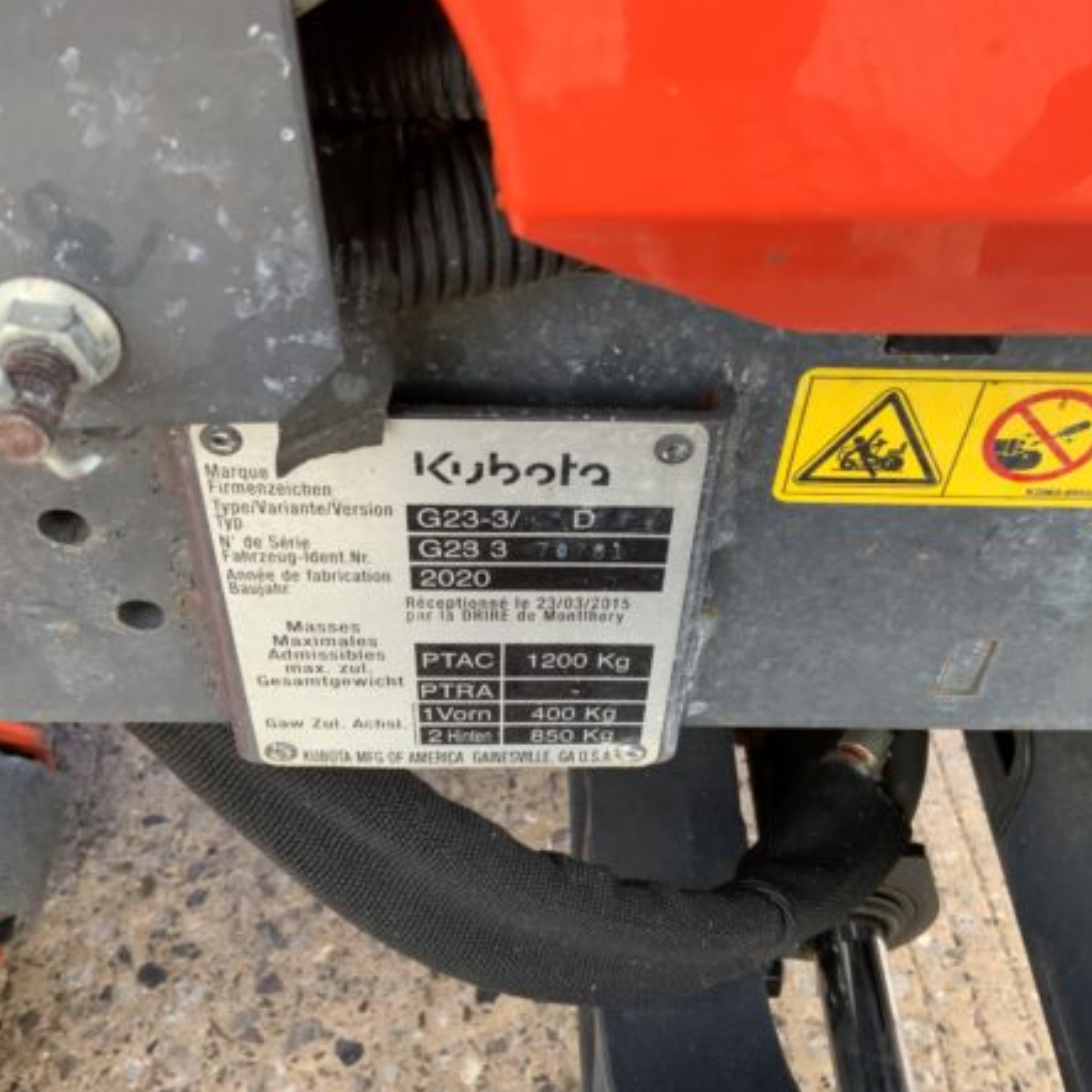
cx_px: 560
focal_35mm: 37
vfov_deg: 44.9
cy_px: 579
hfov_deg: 44.9
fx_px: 1321
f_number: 1.8
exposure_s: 1/122
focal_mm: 3
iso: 40
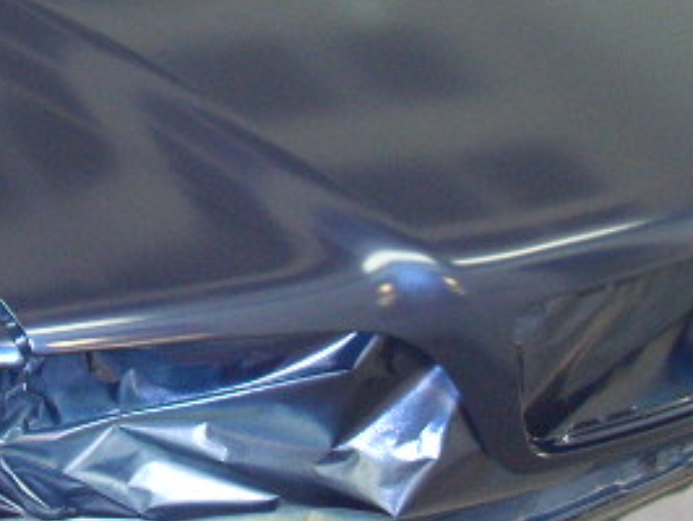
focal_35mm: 89
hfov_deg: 21.5
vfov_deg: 16.5
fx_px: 1783
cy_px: 109
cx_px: 68
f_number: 2.8
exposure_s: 1/30
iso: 259
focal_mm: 6.2
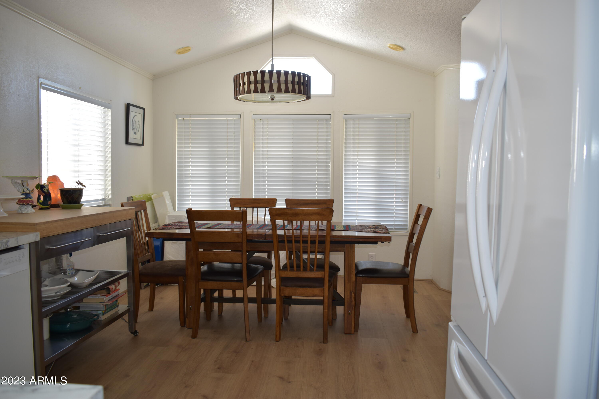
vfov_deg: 43.6
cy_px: 200
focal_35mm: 30
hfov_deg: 61.9
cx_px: 300
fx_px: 499
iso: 200
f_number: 3.5
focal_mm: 20
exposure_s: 1/50
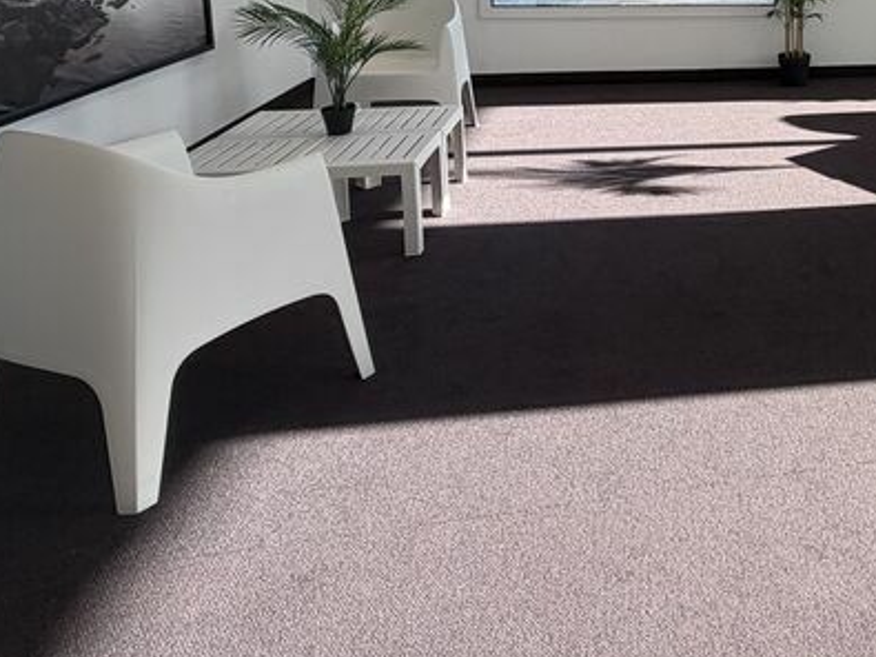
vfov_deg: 37.2
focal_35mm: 34
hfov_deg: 45.6
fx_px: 860
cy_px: -4
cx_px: 874
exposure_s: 1/151
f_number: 2.2
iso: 40
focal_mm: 2.22
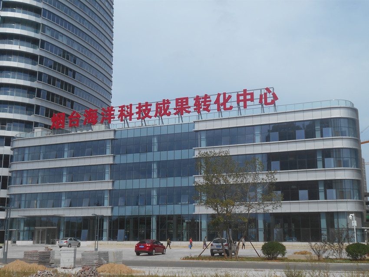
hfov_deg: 47.9
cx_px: 184
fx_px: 416
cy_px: 138
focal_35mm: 39
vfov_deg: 36.8
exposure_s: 1/1250
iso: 80
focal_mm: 6.7
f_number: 3.9
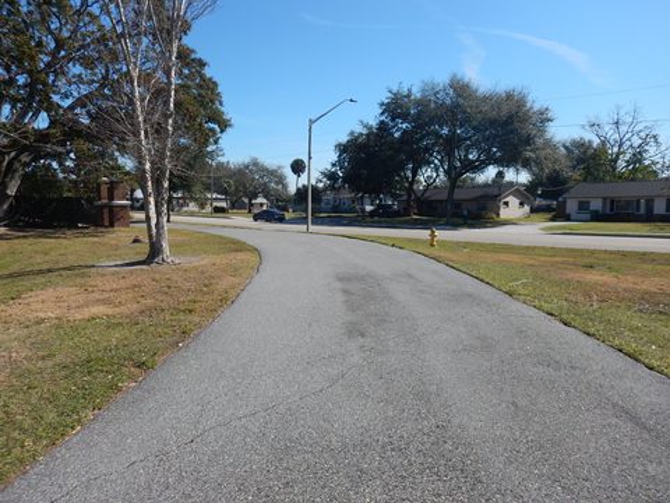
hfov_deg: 71.6
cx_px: 335
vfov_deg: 56.8
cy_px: 252
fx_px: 465
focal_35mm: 24
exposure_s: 1/1000
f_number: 4.1
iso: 125
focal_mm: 4.3
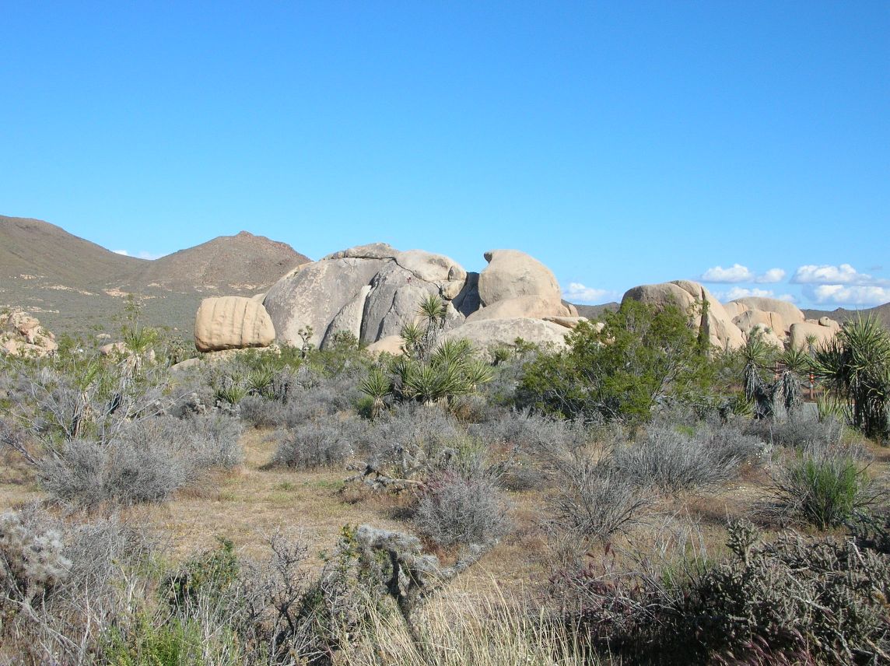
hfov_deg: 39.7
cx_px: 445
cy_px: 333
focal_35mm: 48
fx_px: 1233
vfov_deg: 30.2
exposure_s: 1/256
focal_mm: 8
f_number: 6.4
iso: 50
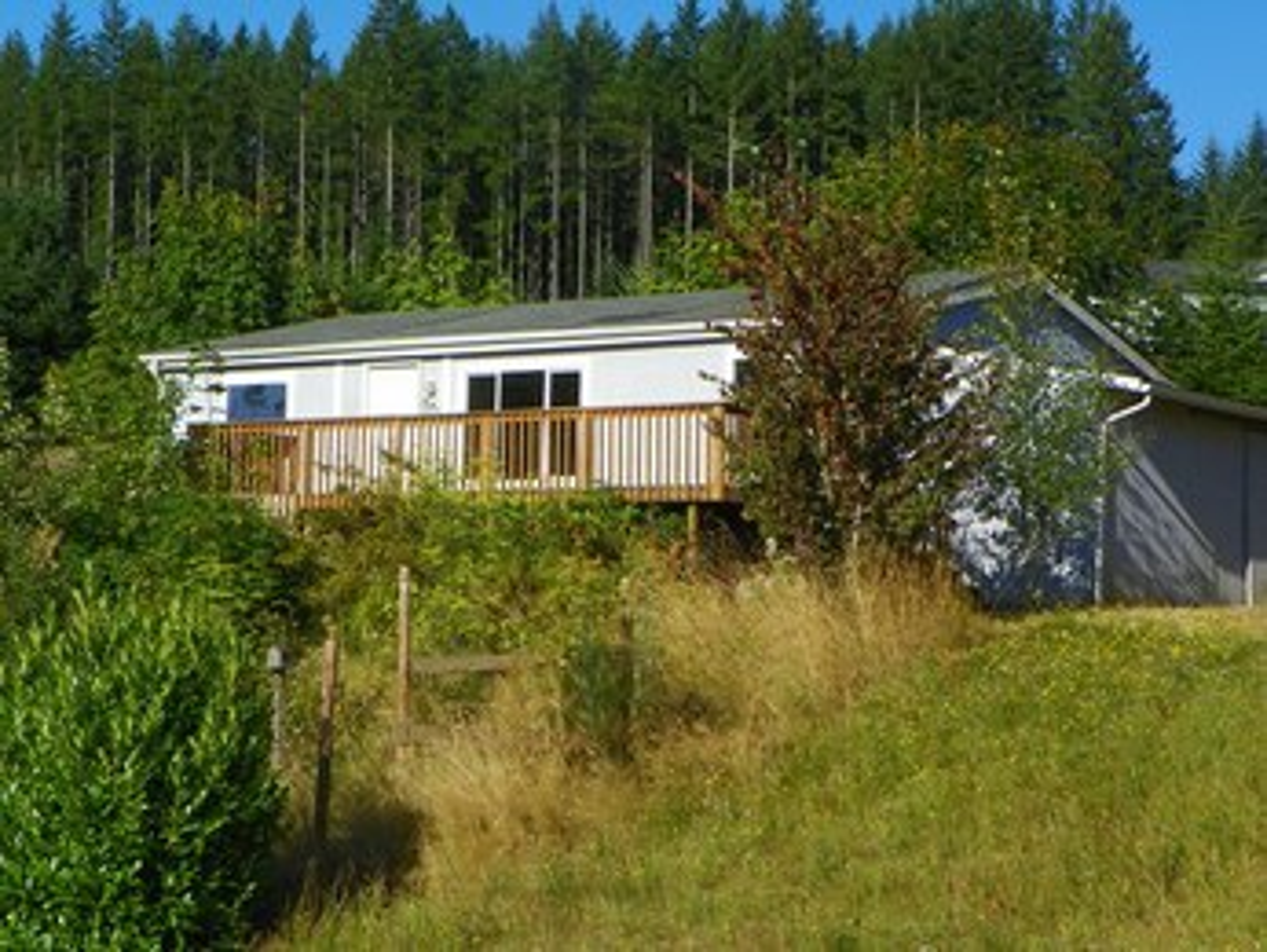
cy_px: 476
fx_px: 2857
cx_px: 634
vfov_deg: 18.9
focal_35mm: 78
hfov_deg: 25.0
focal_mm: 13.8
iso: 64
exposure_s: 1/400
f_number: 5.6
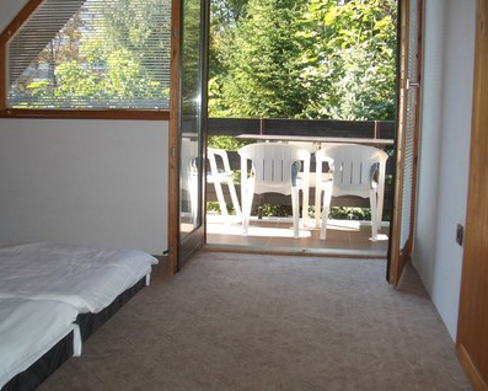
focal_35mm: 43
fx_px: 621
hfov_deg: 42.9
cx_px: 235
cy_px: 170
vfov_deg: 34.9
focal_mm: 5.8
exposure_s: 1/400
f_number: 2.6
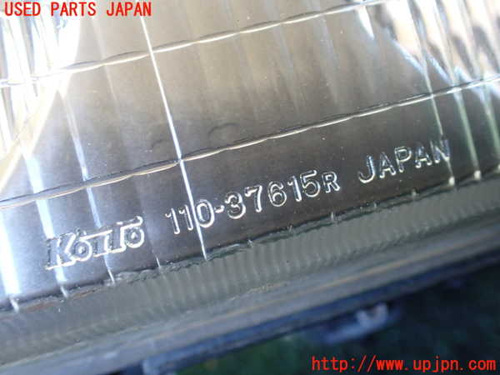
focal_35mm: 30
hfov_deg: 60.0
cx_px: 250
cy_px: 188
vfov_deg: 46.8
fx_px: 433
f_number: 2.3
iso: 500
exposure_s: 1/125
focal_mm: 5.4
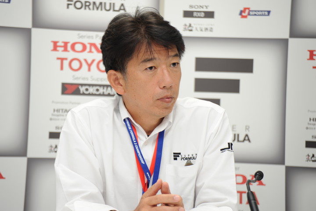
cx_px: 158
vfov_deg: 6.9
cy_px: 106
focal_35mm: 200
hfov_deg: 10.3
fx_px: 1755
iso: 400
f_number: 5.6
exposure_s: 1/60
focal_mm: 200
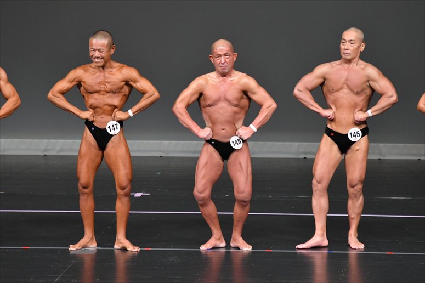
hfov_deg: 6.0
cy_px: 142
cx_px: 212
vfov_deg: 4.0
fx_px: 4071
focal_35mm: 345
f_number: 5.6
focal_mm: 230
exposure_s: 1/400
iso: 4000
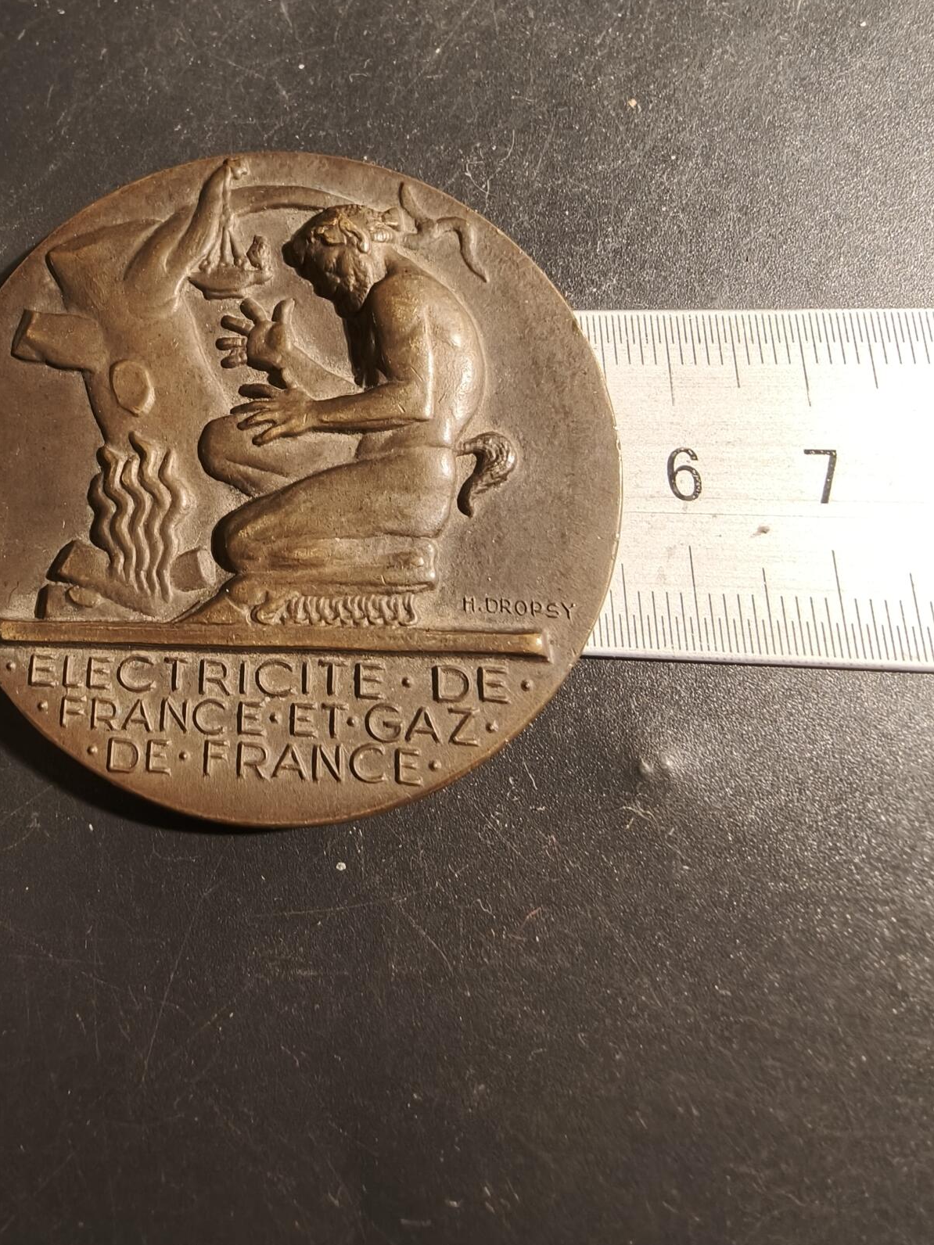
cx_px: 426
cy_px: 609
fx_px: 935
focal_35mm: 26
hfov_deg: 53.0
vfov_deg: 67.3
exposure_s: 1/50
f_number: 2
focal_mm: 2.32
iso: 160
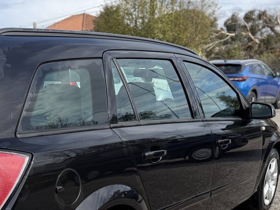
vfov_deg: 25.5
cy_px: 177
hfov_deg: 33.5
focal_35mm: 56
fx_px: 453
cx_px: 64
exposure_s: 1/2703
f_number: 1.78
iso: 100
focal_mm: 6.76
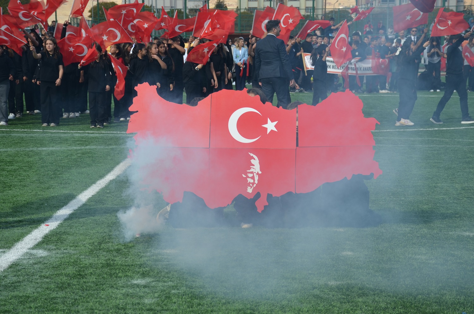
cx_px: 237
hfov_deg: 19.5
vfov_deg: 13.0
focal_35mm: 105
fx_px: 1379
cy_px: 157
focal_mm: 70
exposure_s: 1/250
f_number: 8
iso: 125
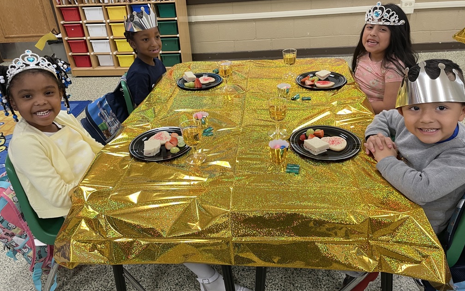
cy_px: 126
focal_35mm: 28
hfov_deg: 66.5
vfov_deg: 44.4
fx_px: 355
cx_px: 232
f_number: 1.6
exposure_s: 1/60
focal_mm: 4.2
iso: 125
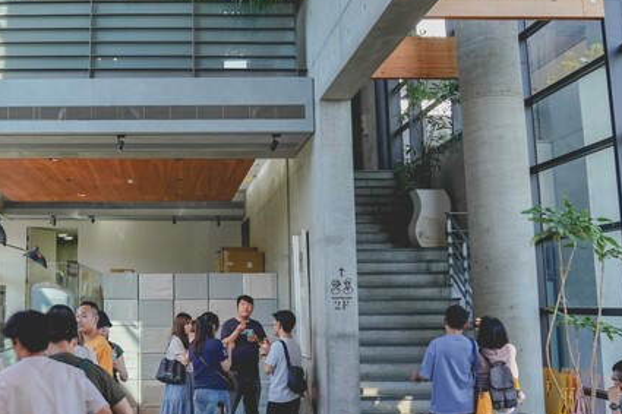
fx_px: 829
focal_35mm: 48
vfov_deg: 27.9
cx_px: 126
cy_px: 146
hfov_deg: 39.5
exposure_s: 1/30
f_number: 4
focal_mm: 24
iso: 100
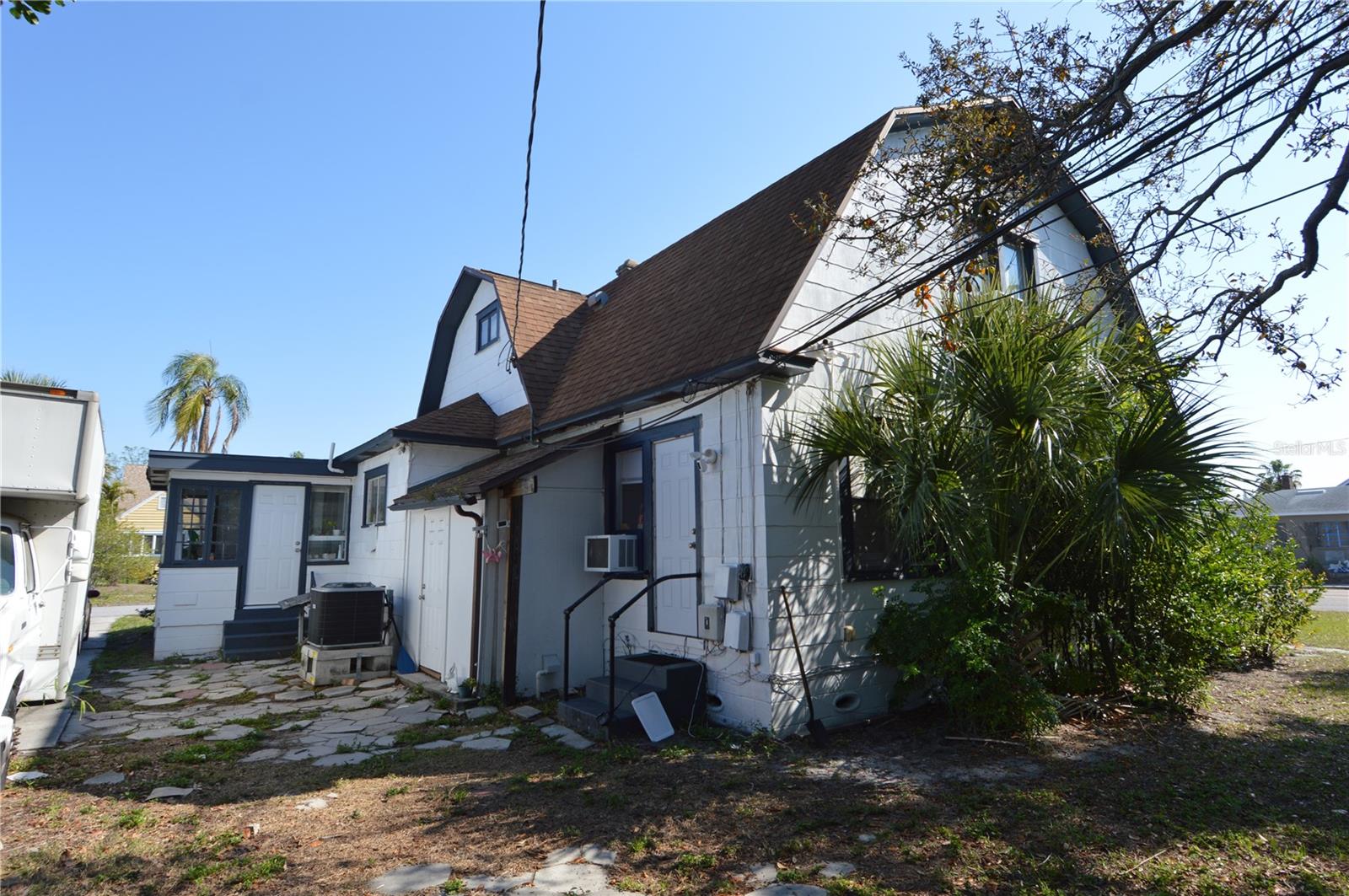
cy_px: 448
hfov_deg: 90.1
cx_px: 674
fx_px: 674
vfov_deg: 67.3
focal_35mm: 18
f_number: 6.3
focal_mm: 12
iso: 100
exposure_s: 1/160
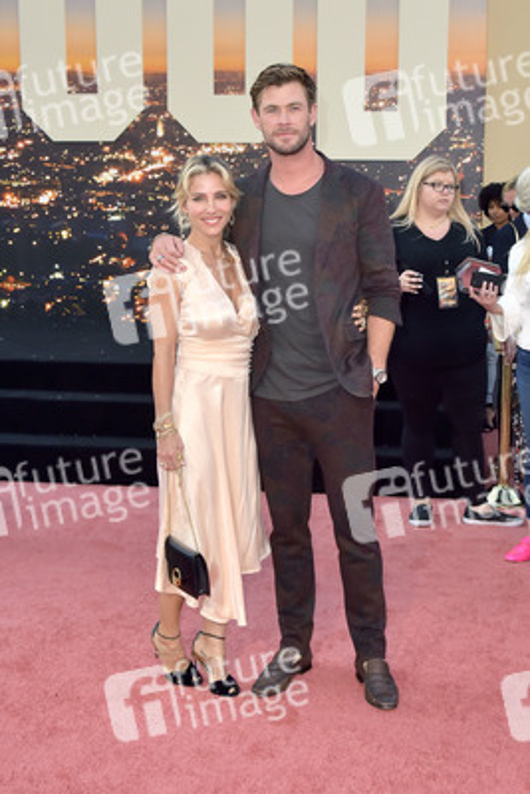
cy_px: 397
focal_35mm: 40
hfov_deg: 33.4
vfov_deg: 48.4
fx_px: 883
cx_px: 265
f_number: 7.1
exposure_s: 1/250
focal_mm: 40
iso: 640
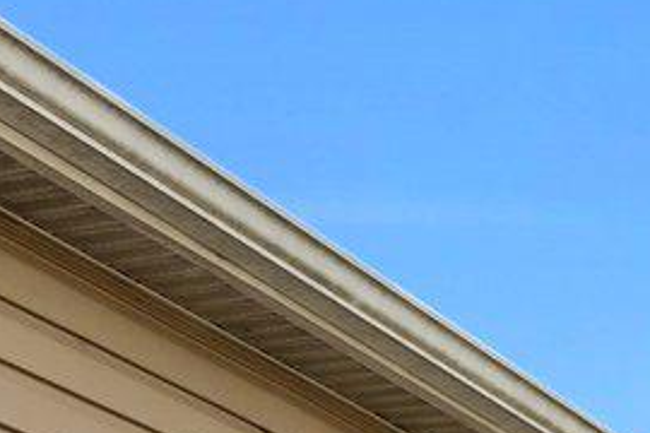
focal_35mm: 129
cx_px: 171
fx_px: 2329
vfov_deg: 9.3
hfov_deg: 15.8
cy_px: 1108
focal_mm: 17
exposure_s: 1/400
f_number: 10
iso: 500
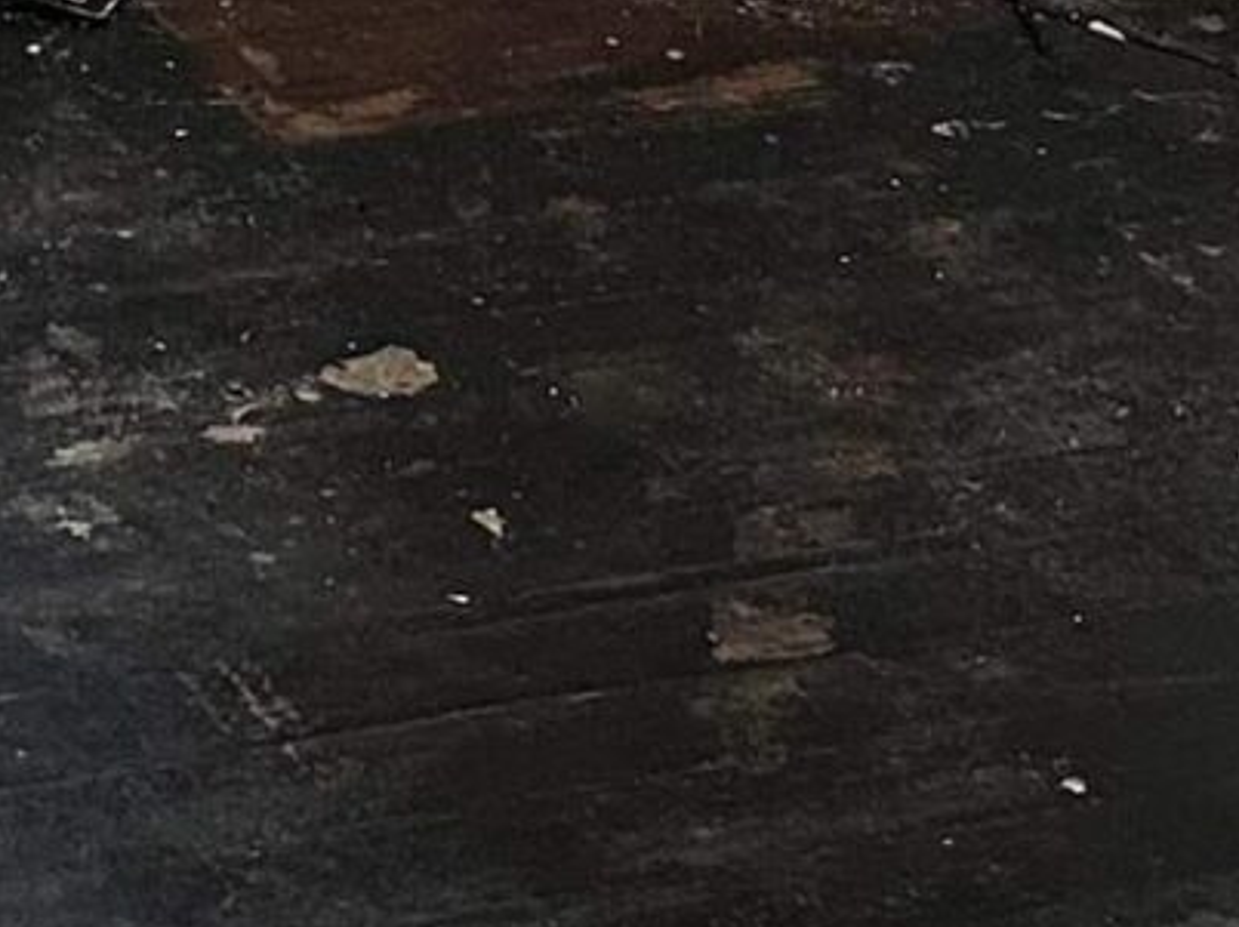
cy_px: -1497
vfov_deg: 8.6
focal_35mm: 153
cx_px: -475
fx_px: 5473
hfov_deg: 12.4
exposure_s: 1/111
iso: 250
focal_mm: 6.86
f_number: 1.78
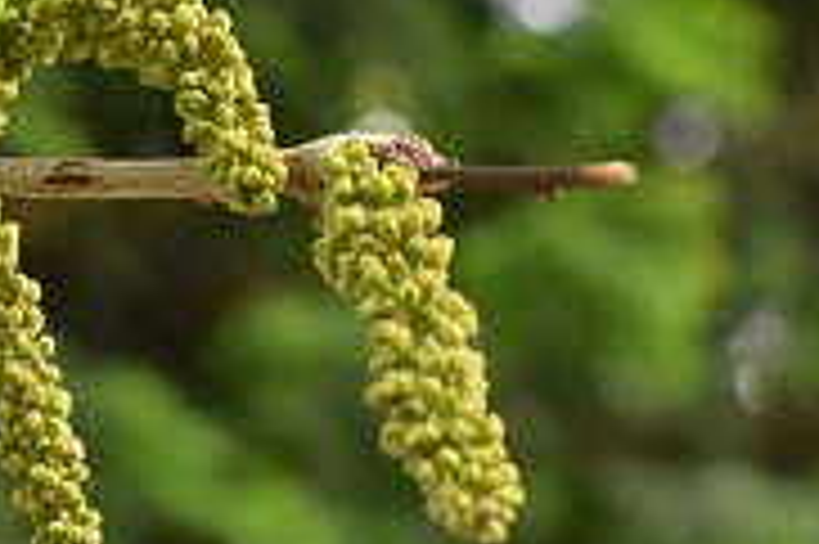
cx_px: -176
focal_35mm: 408
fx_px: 9284
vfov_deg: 3.4
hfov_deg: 5.0
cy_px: -31
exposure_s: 1/60
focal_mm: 55
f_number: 5.6
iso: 560
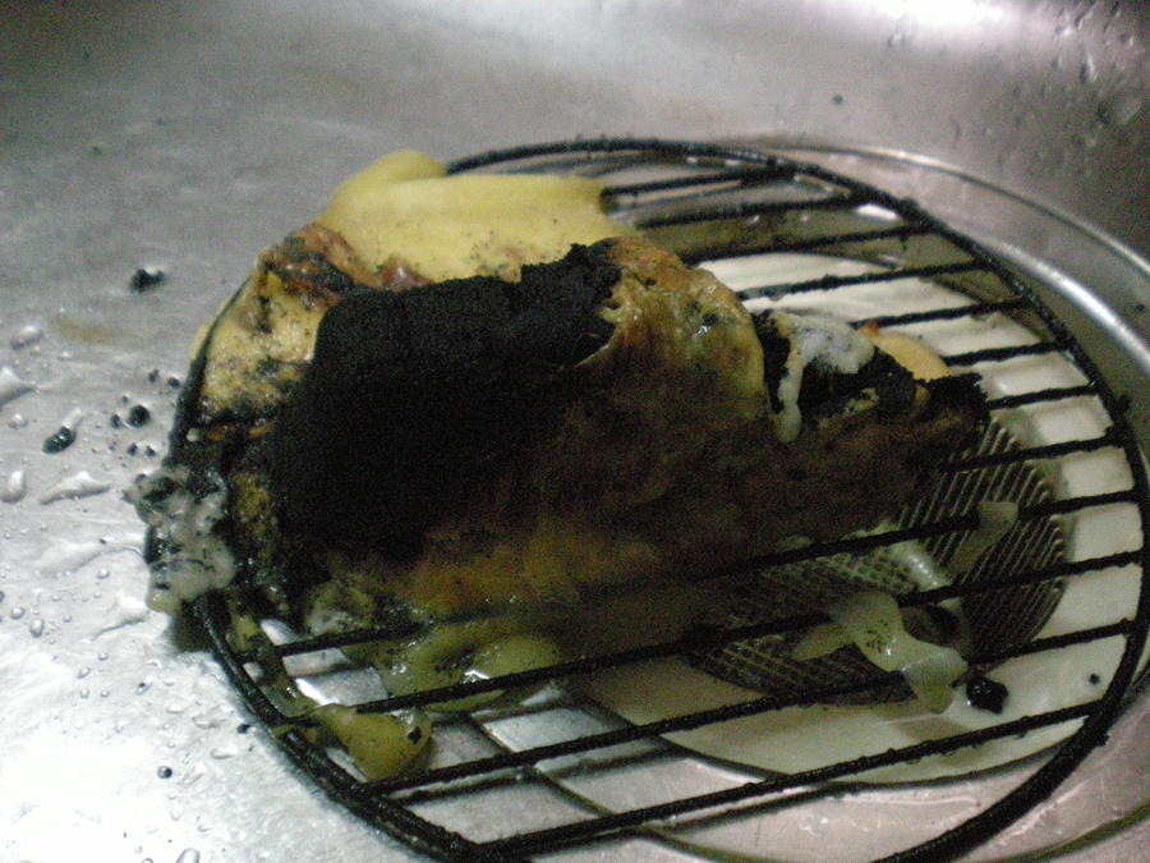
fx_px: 1262
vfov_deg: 37.7
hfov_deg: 49.0
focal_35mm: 38
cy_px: 432
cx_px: 575
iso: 1000
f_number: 3.1
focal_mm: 6.3
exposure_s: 1/44
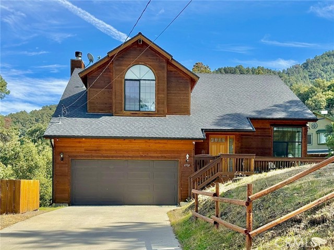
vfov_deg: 30.2
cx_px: 167
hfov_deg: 39.7
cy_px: 125
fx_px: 463
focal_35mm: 48
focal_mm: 6.76
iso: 80
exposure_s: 1/2667
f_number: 1.78
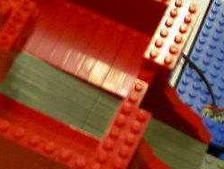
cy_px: -37
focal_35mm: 158
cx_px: -148
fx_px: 1023
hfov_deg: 11.7
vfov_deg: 9.3
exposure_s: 1/17.1
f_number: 2.6
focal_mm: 7.85
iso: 100
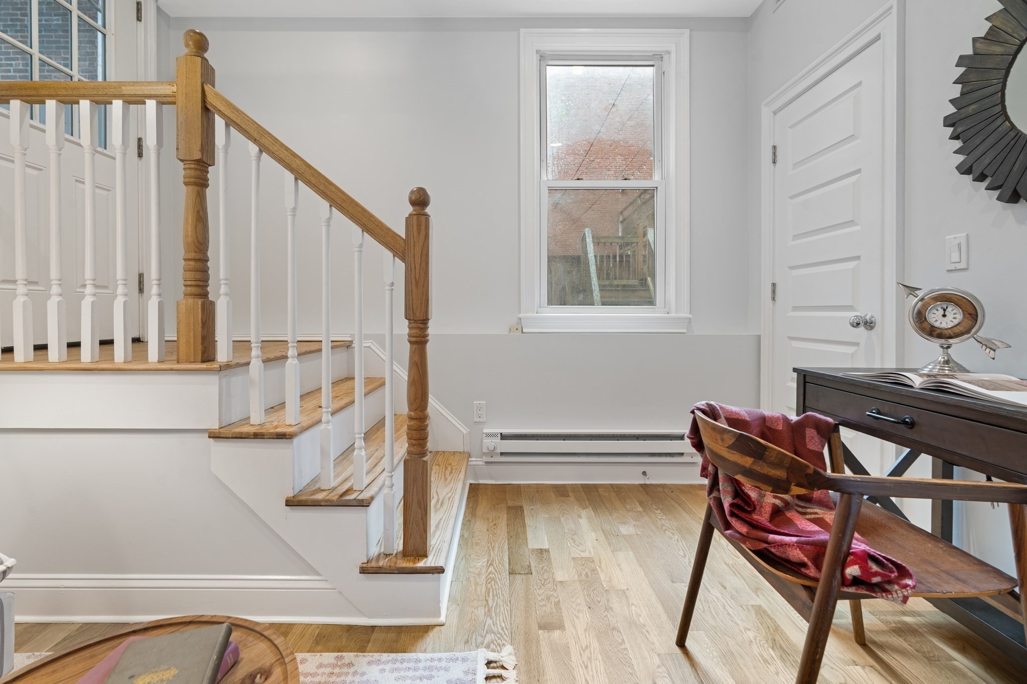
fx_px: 456
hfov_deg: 96.7
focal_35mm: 16
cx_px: 514
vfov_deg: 73.7
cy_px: 342
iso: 200
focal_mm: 16
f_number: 8
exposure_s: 3.2
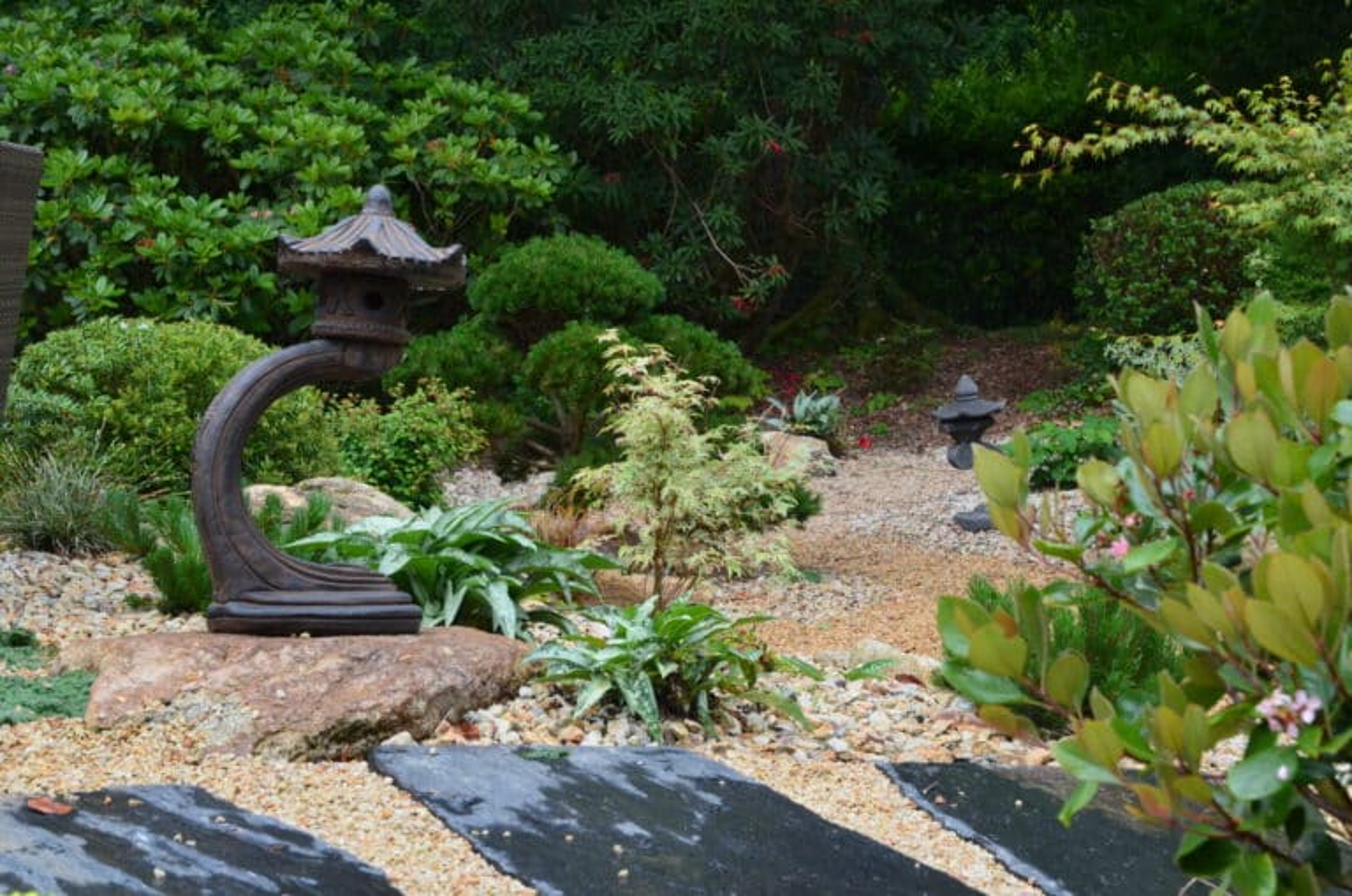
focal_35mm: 78
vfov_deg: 17.4
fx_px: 2924
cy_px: 448
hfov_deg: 26.0
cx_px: 676
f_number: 10
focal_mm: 52
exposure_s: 1/80
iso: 200
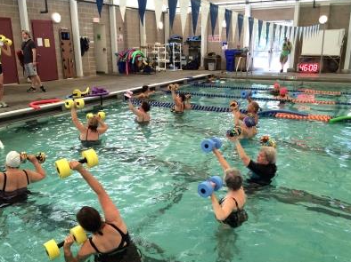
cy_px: 140
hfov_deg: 55.4
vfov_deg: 42.9
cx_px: 169
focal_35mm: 33
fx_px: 334
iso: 40
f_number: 2.2
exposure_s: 1/40
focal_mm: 4.15
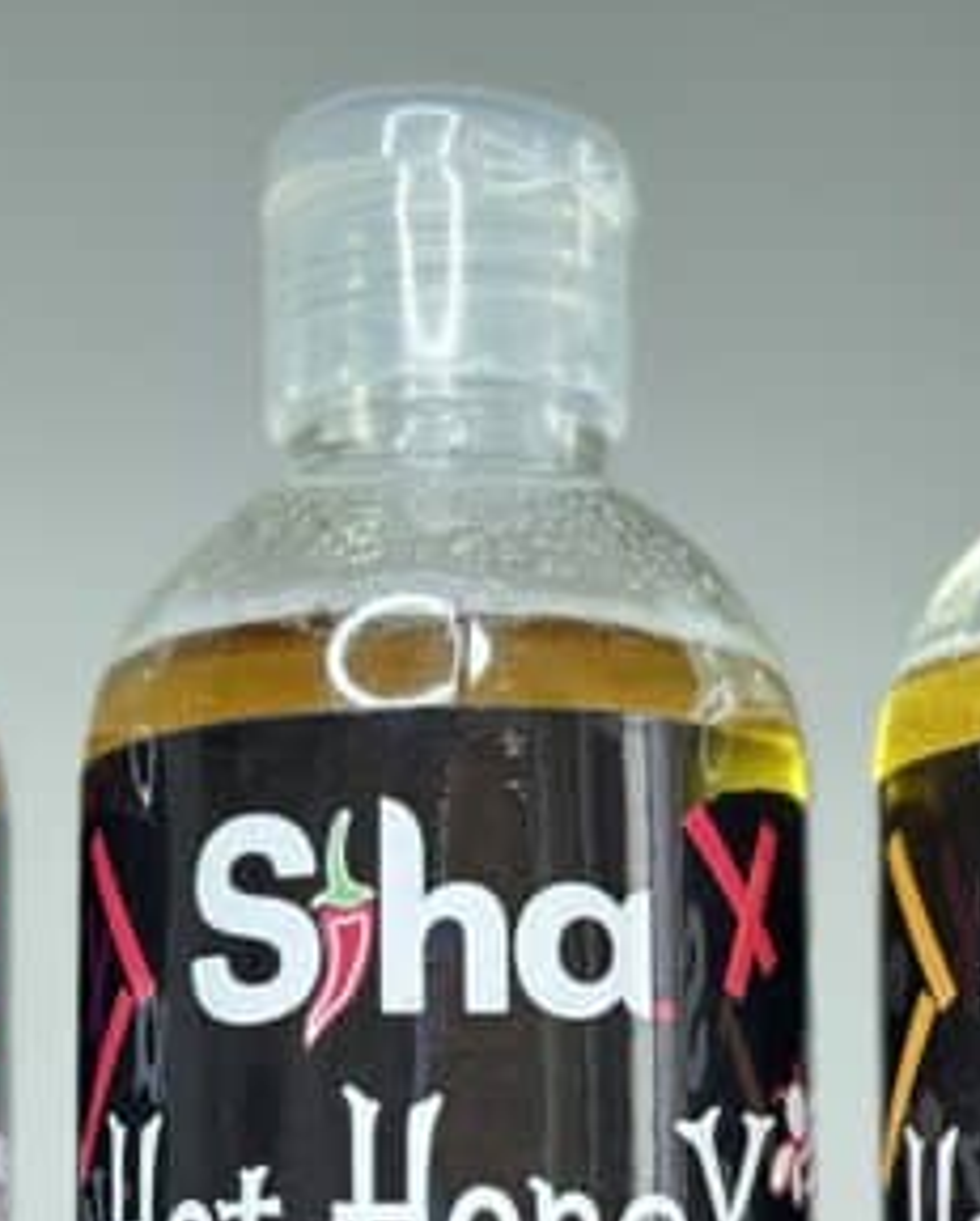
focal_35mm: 130
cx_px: 467
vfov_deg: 14.5
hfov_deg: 11.9
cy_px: 1268
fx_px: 4706
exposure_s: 1/60
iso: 320
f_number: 1.78
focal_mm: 6.86
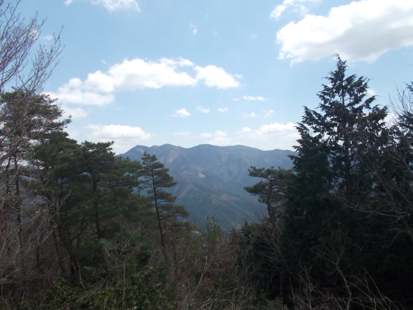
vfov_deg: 53.1
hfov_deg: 67.3
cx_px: 206
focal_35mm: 26
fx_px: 310
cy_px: 155
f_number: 8
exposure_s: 1/125
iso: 80
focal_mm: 4.6
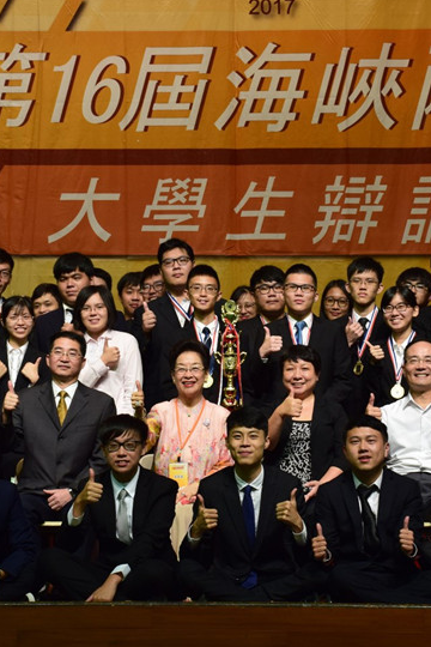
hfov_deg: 11.4
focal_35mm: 120
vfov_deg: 17.1
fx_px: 2155
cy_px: 307
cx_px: 237
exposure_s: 1/30
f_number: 7.1
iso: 400
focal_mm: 48
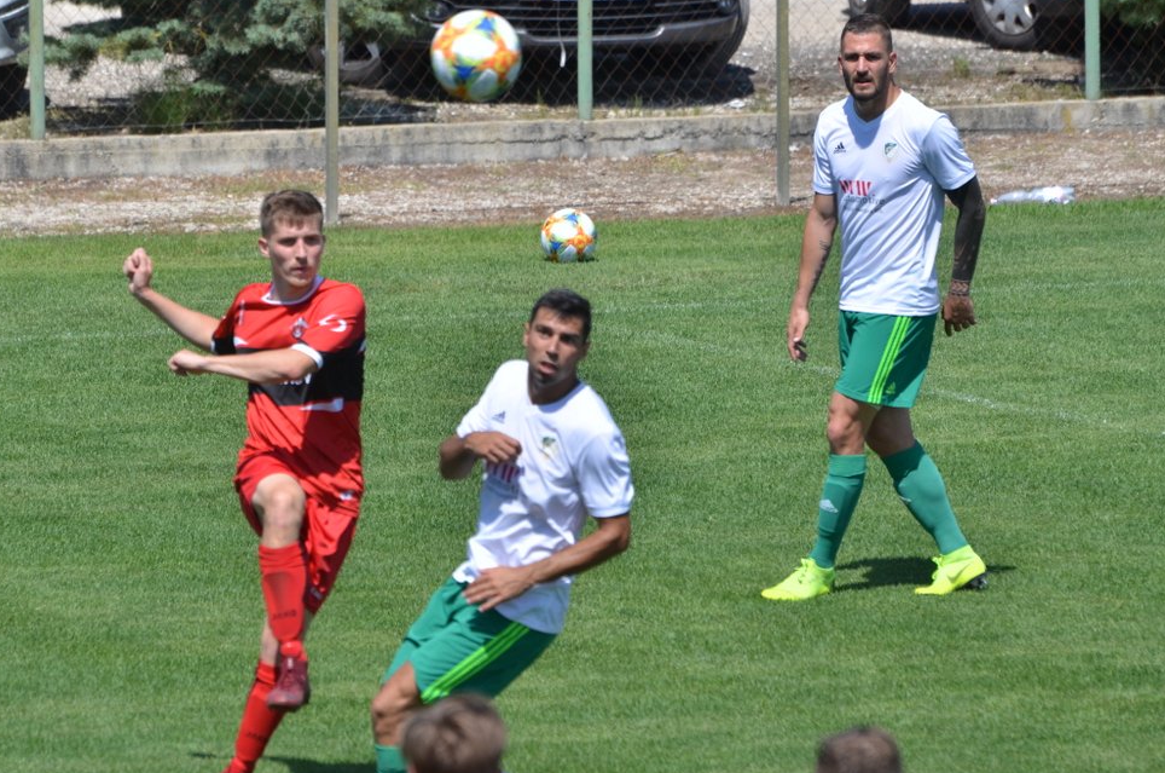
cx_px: 442
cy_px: 406
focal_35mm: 448
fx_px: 14471
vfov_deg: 3.1
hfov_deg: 4.6
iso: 200
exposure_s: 1/1250
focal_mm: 240
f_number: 5.6
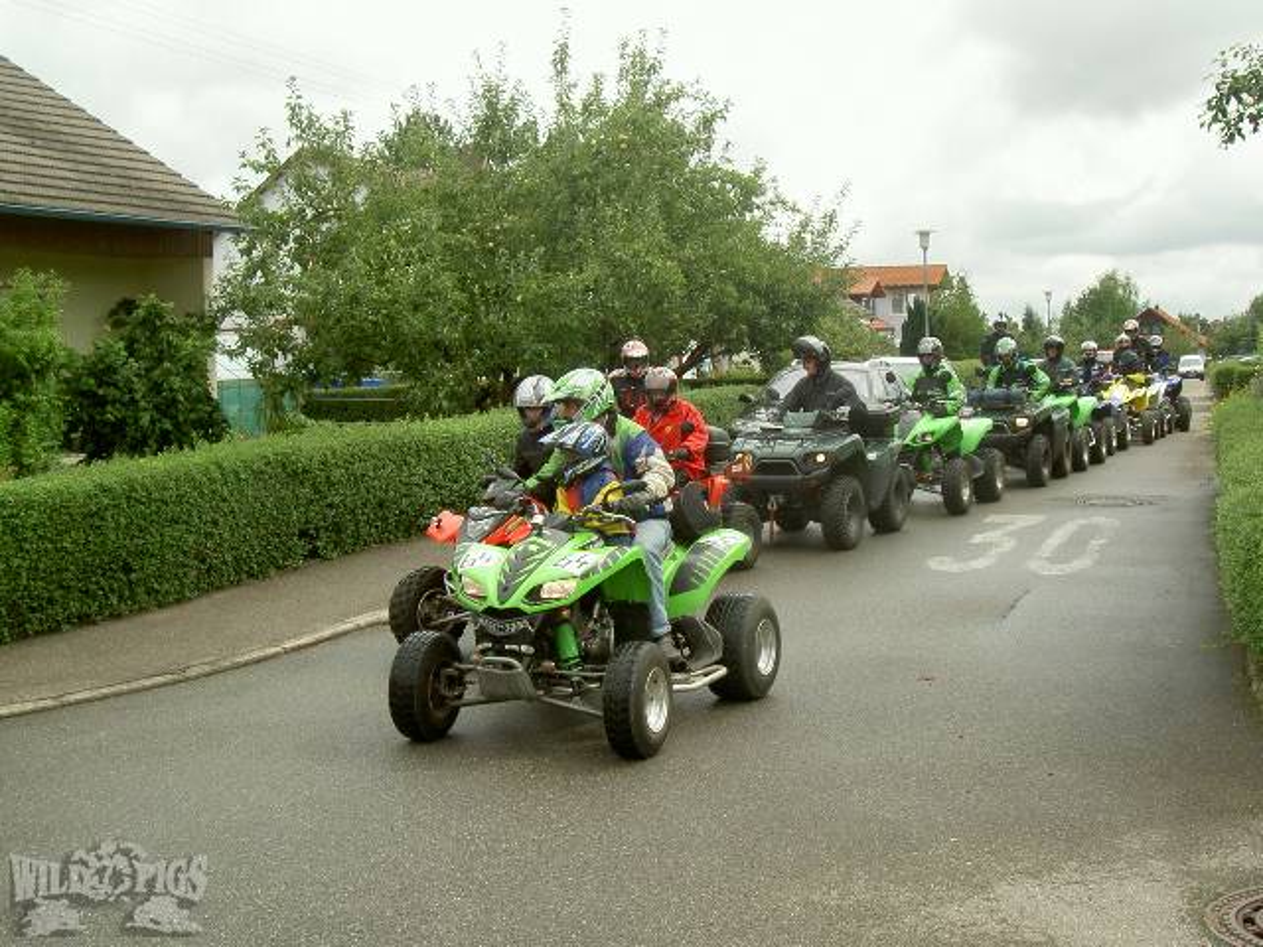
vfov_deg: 32.9
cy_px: 474
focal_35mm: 44
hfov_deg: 42.9
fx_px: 1605
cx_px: 632
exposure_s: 1/200
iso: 50
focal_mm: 9
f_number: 4.9
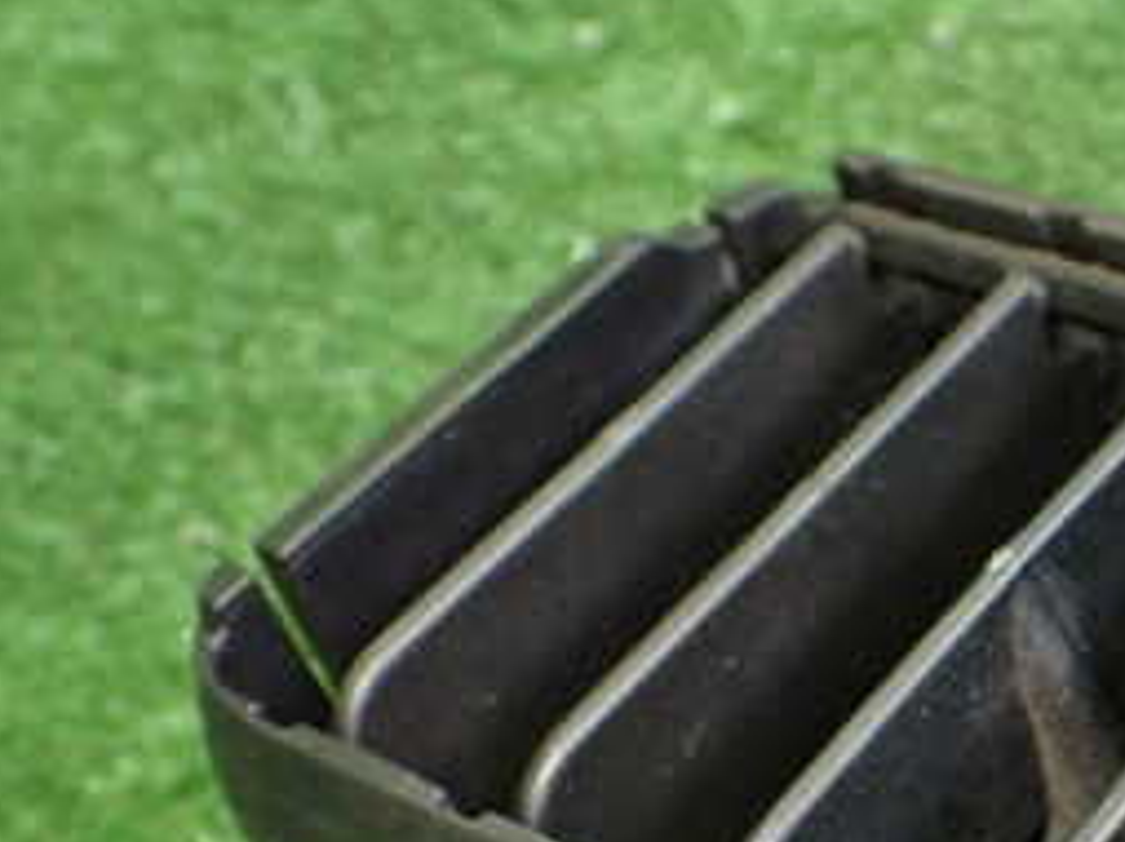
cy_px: 798
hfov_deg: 25.9
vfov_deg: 20.2
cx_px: 1152
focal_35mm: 71
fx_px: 2305
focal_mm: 5.4
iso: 800
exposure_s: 1/60
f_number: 2.3
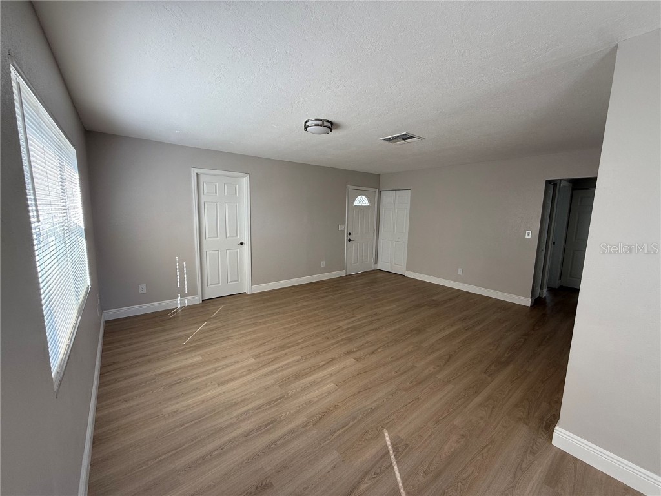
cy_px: 248
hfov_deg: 102.1
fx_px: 267
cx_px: 330
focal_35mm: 14
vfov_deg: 85.7
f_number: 2.2
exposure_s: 1/115
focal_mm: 2.22
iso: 64
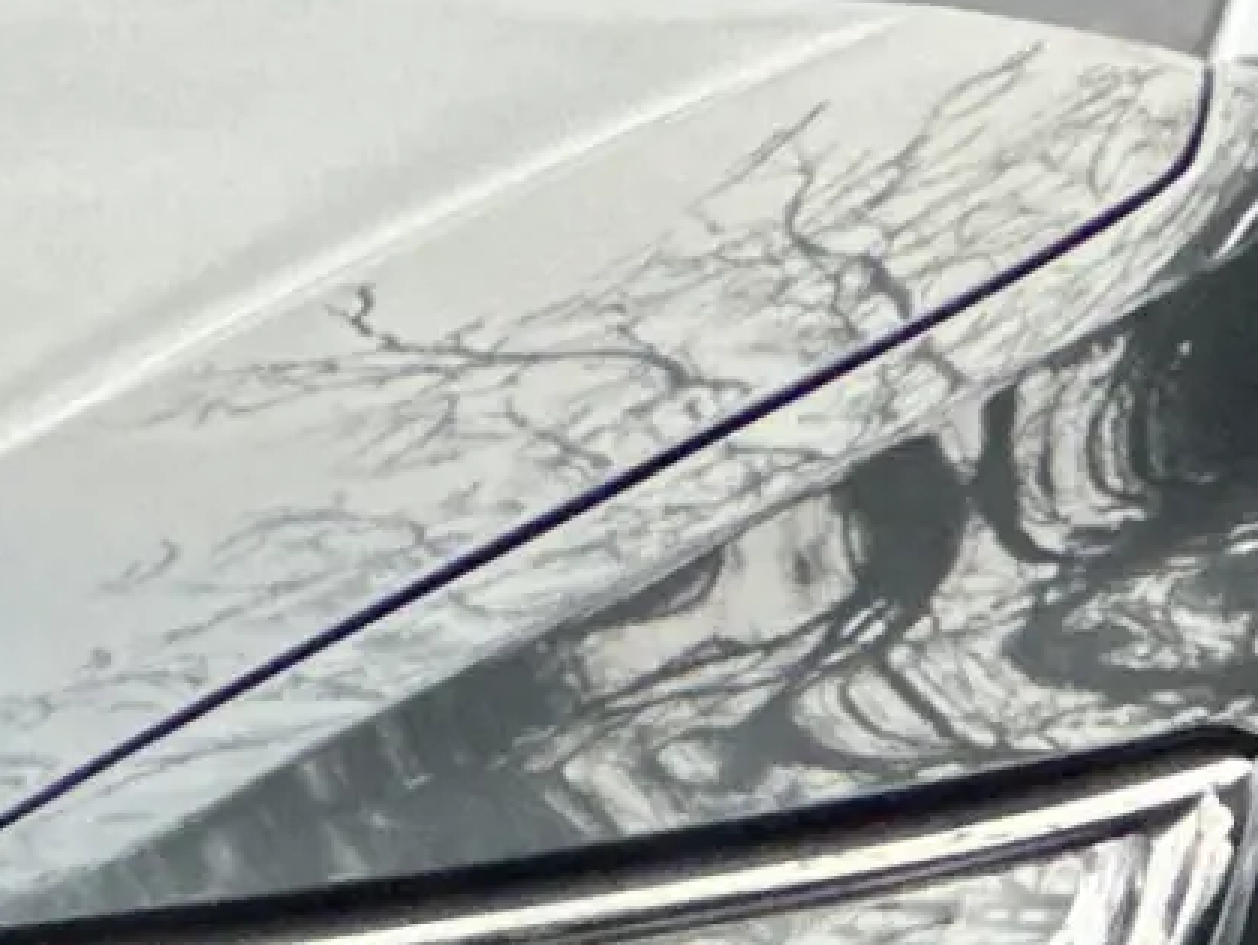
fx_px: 21599
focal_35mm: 594
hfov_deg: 3.3
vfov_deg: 2.5
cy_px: 924
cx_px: -293
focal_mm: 9
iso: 250
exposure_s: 1/97
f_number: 2.8
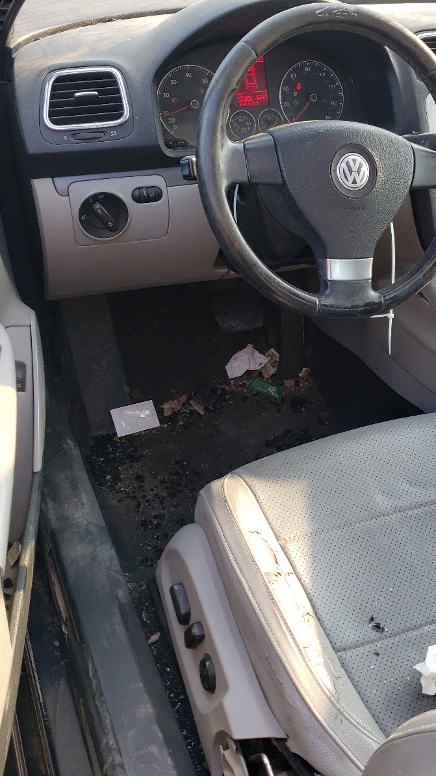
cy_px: 387
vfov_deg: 52.8
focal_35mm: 38
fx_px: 781
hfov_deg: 30.6
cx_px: 335
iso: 50
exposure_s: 1/227
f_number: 1.5
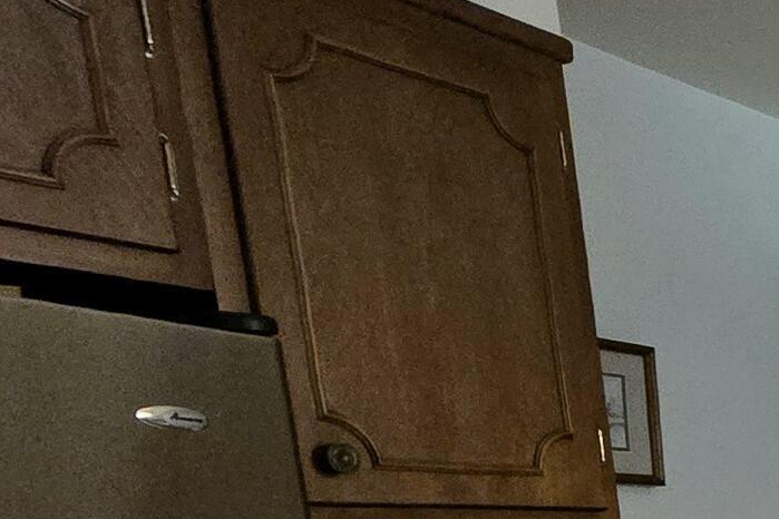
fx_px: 1255
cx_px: 1439
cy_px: 725
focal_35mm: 58
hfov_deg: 21.2
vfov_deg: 20.7
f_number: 2.2
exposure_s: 1/60.2
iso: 1000
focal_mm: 2.2
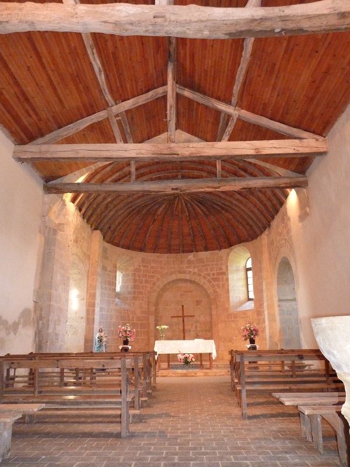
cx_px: 175
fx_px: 364
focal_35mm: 27
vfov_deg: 65.3
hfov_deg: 51.4
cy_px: 234
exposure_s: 1/15
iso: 800
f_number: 2.8
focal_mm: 4.8
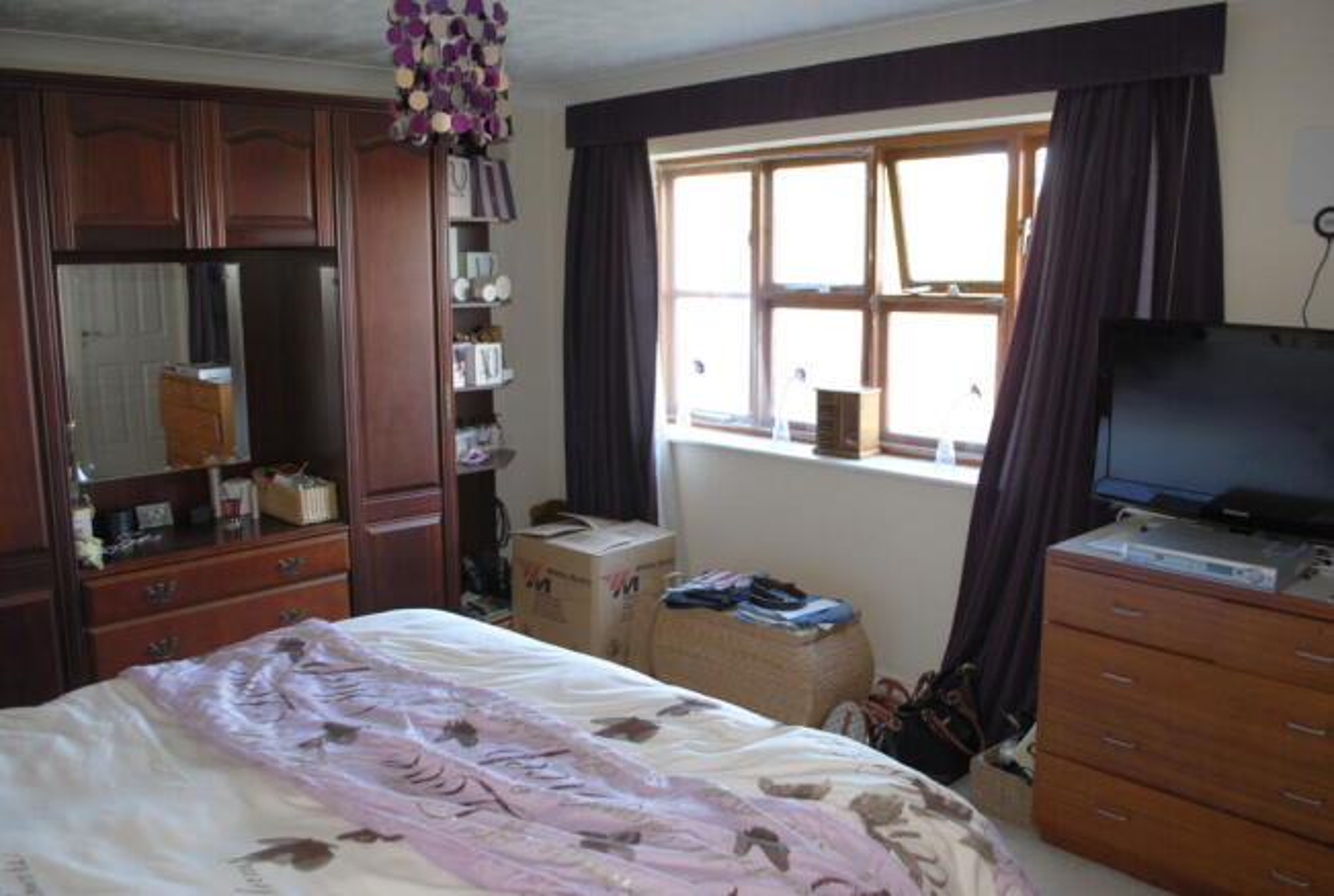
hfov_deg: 61.8
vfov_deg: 43.8
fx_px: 1114
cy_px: 448
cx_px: 667
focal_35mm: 30
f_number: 3.8
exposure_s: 1/20
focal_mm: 20
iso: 200
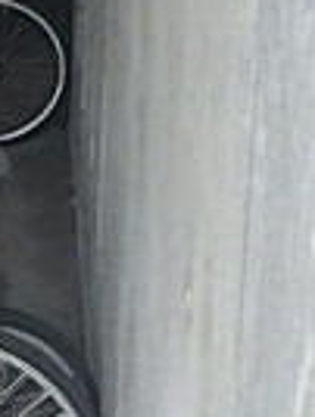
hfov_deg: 11.3
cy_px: -40
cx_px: -530
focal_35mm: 100
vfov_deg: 18.8
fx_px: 1209
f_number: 3.5
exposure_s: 1/30
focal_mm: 3.7
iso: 500
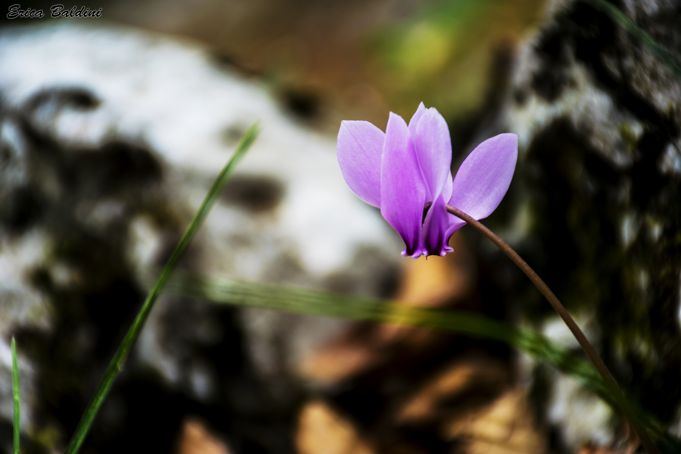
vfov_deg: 6.5
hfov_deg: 9.8
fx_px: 3972
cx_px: 340
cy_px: 227
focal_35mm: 210
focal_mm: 140
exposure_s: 1/20
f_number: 5.6
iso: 125
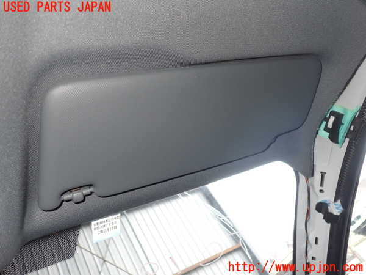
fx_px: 317
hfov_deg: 60.0
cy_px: 138
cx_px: 183
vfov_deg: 46.8
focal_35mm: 30
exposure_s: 1/60
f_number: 2.3
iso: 160
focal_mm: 5.4
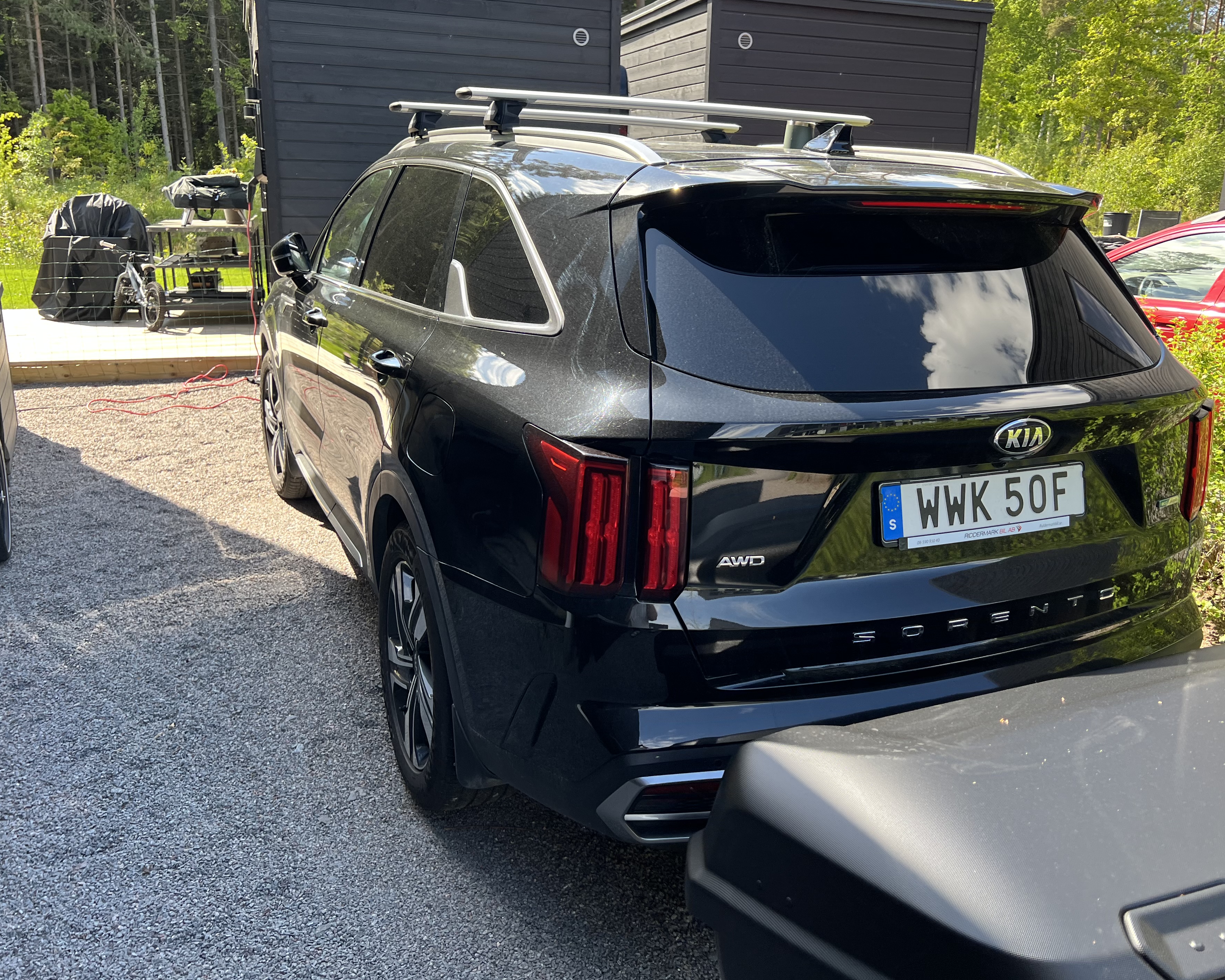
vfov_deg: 49.9
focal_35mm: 29
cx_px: 658
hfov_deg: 60.4
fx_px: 1051
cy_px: 457
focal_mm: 5.7
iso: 50
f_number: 1.5
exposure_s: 1/506
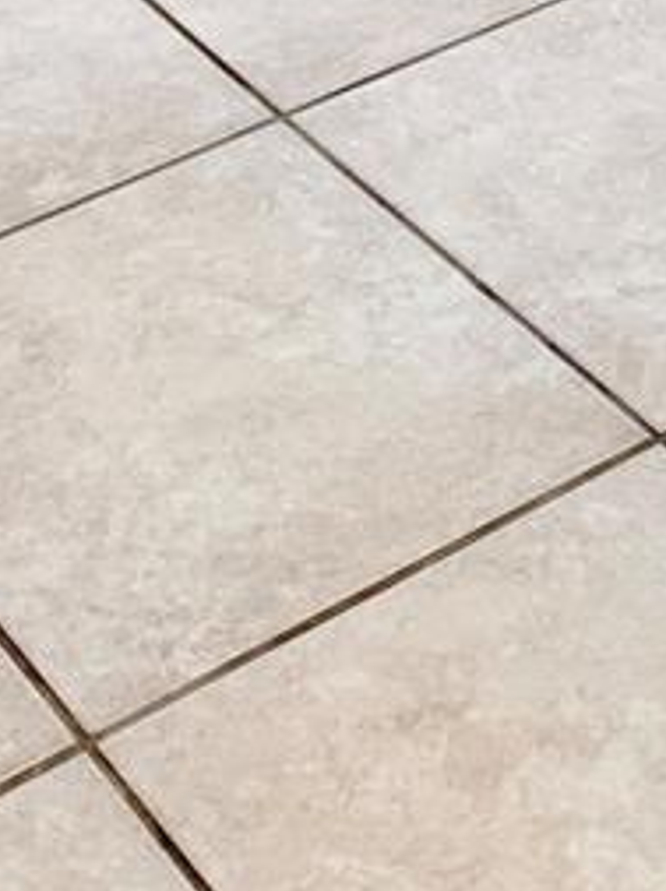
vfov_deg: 13.7
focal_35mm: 114
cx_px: 314
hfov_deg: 13.0
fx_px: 2932
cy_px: -1074
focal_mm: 6.76
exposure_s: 1/60
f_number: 1.78
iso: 200
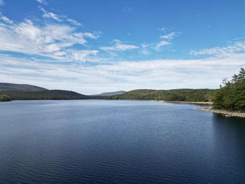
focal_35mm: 24
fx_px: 170
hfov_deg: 71.6
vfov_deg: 56.8
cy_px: 92
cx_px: 122
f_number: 1.7
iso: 150
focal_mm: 6.72
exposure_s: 1/3200
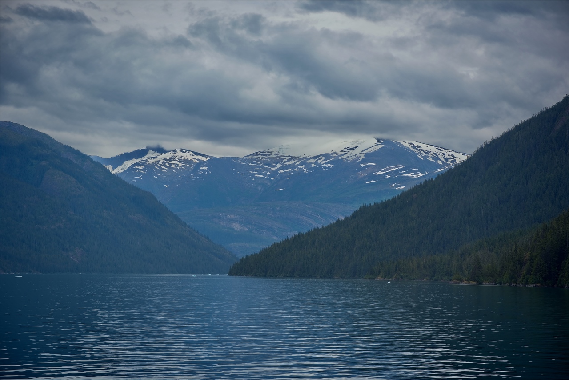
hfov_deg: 15.2
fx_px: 2134
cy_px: 190
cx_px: 284
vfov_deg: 10.2
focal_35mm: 135
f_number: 9
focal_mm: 135
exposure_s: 1/320
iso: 100
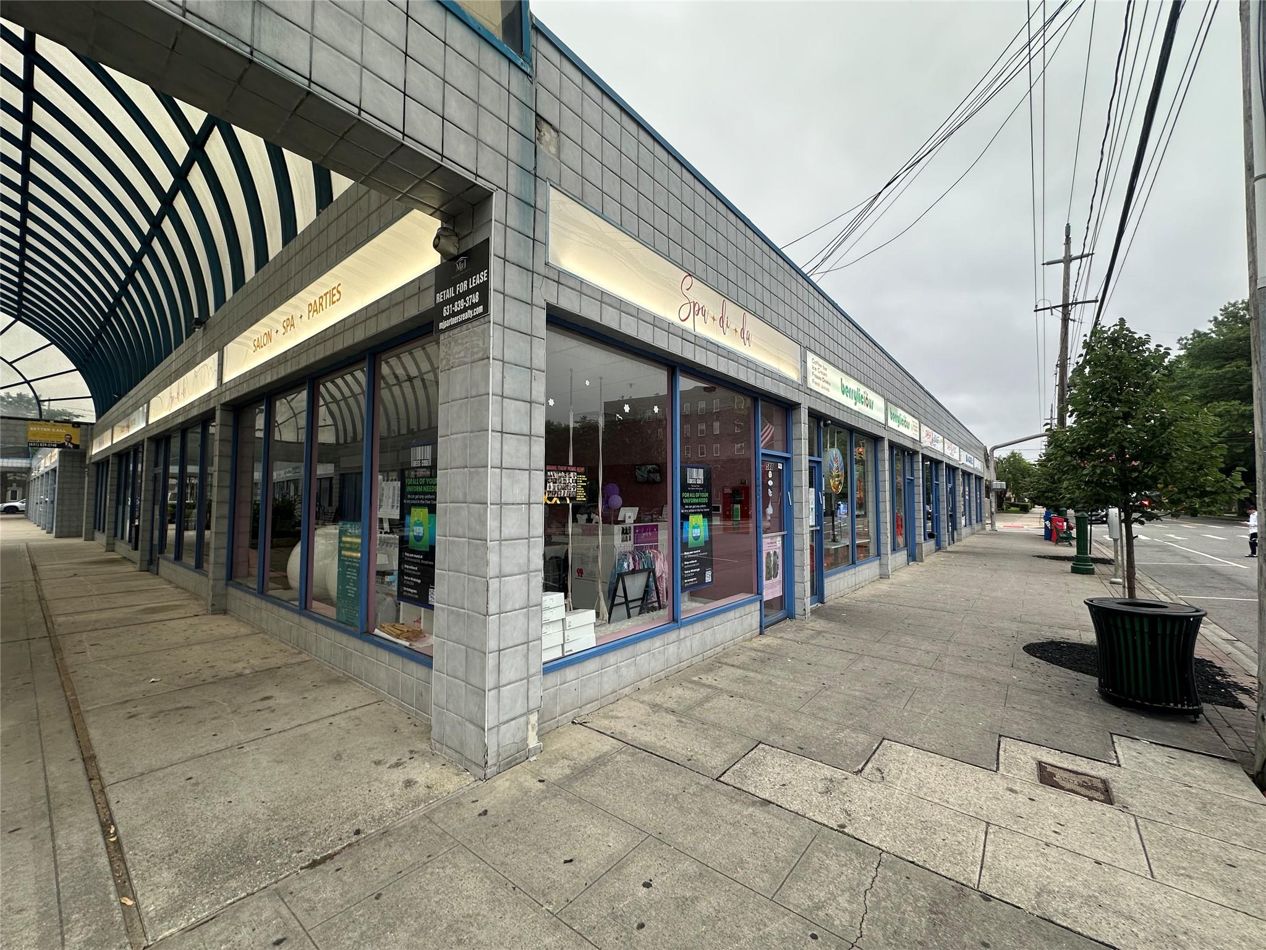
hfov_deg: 102.1
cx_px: 633
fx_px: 512
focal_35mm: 14
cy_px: 475
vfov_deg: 85.7
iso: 50
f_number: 2.2
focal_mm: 2.22
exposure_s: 1/120
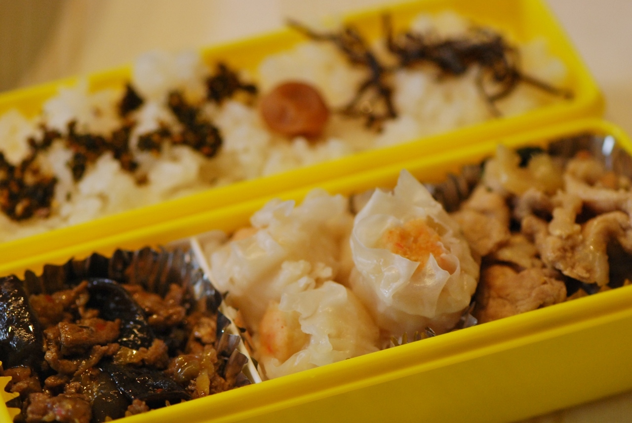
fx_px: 2768
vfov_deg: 8.7
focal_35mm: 158
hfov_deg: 13.0
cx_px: 316
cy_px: 212
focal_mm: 105
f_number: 3.5
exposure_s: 1/200
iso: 800
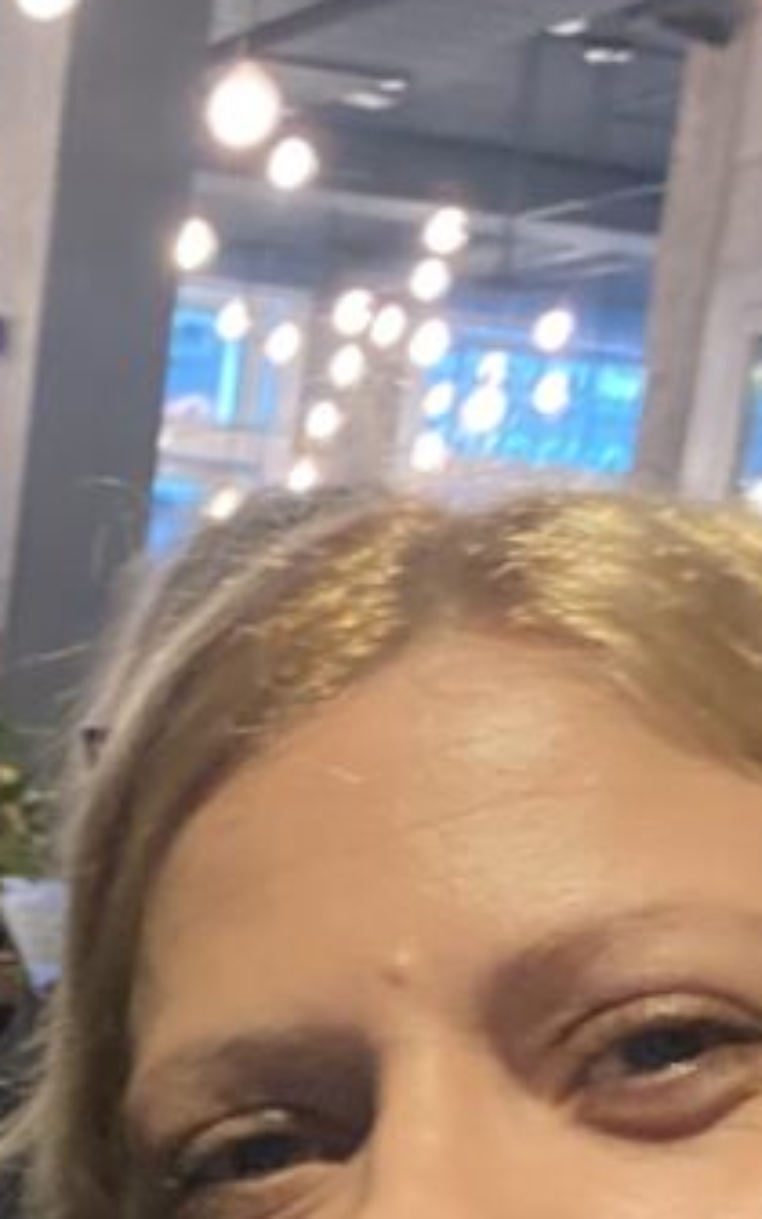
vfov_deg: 19.6
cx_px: -112
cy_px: 1633
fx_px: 3223
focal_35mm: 97
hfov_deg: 13.2
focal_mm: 2.71
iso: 400
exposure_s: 1/40
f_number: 2.2
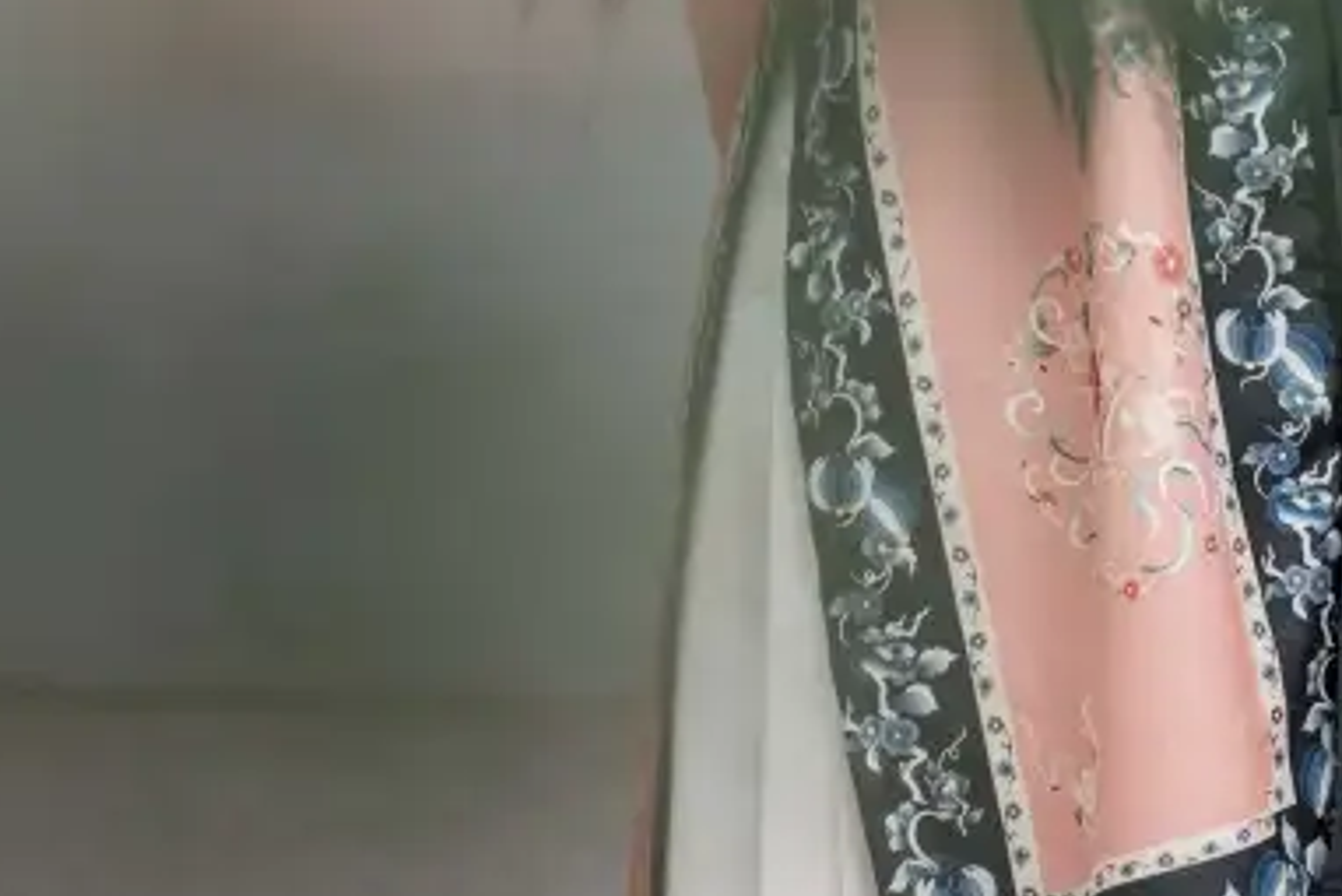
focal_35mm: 479
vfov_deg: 2.9
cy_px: -639
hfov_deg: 4.3
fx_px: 17862
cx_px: 2220
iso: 250
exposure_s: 1/200
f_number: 1.6
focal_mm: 75
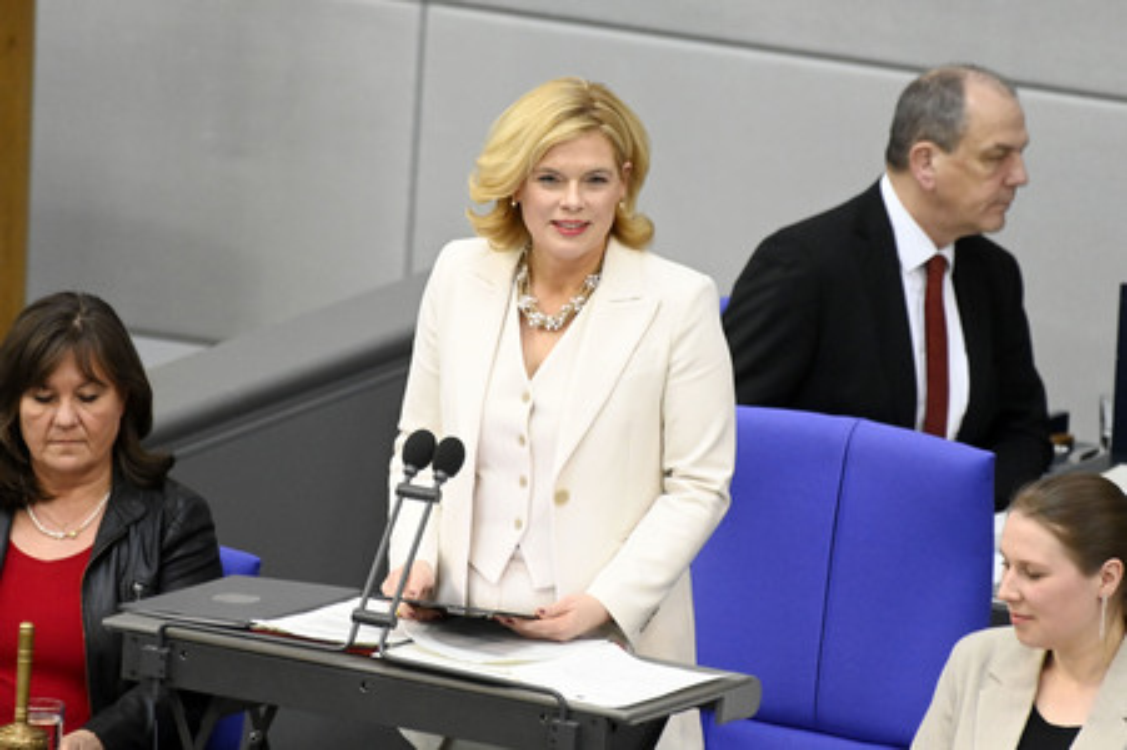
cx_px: 564
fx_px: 15641
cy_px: 375
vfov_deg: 2.7
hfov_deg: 4.1
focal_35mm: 500
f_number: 5.6
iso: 8000
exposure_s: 1/400
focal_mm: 500
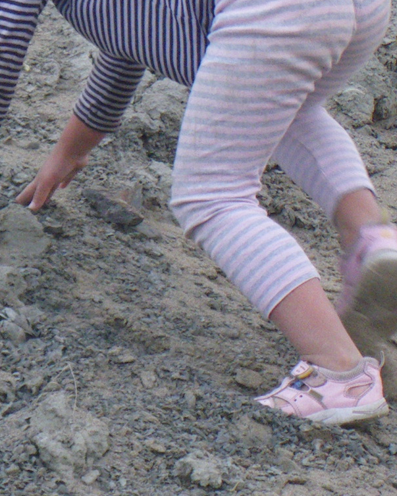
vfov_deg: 5.0
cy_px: 131
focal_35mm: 386
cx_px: 146
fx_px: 5670
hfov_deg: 4.0
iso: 200
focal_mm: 20.6
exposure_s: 1/160
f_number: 5.2
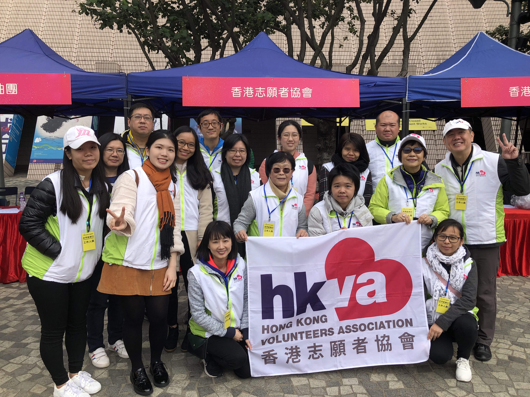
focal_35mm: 28
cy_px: 198
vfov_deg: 49.7
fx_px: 429
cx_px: 265
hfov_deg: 63.4
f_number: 1.8
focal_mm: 3.99
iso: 20
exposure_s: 1/842
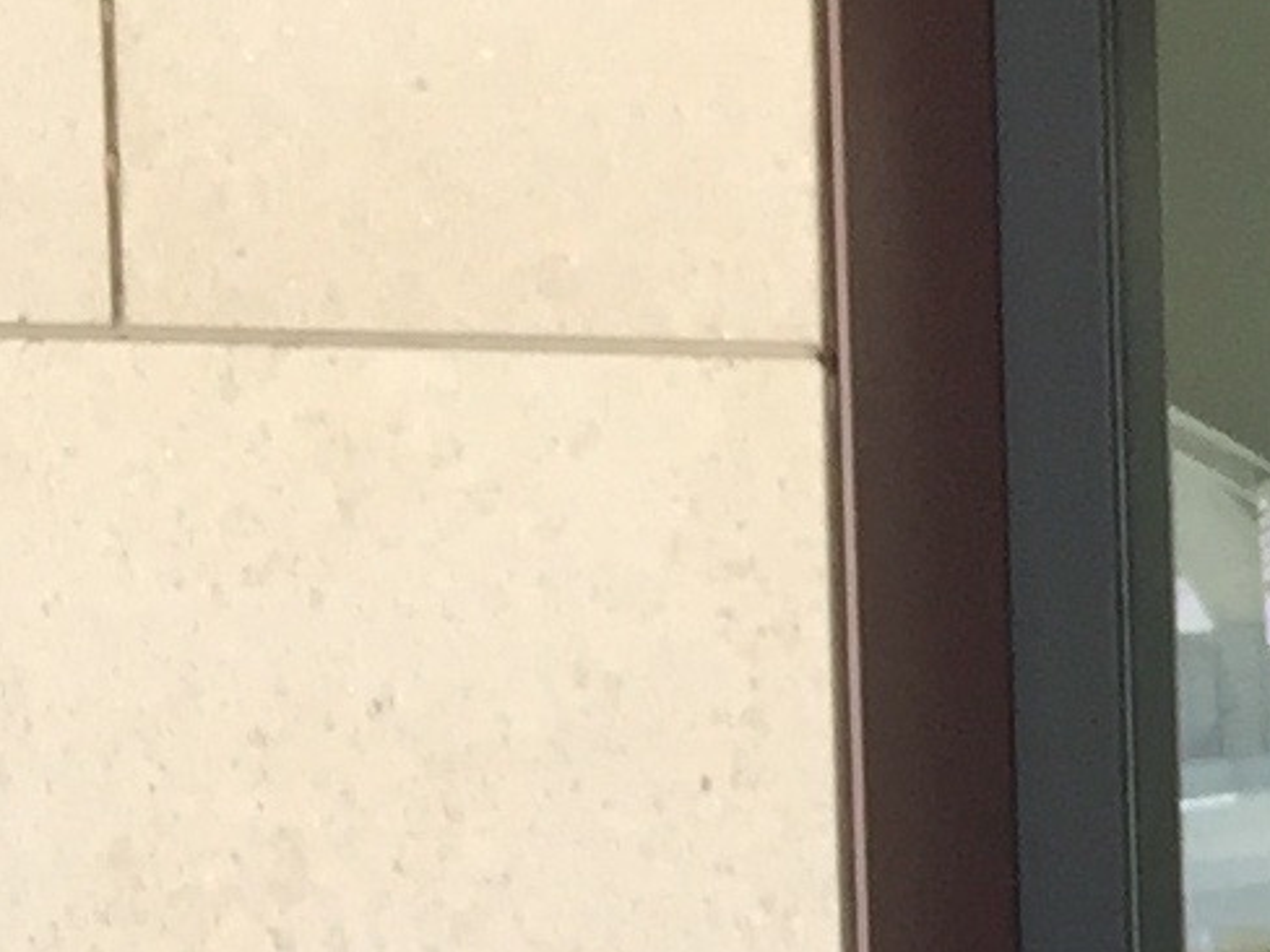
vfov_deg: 7.0
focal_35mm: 194
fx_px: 7118
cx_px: 3508
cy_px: 2619
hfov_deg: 8.8
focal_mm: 4.15
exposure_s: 1/120
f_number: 2.2
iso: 40
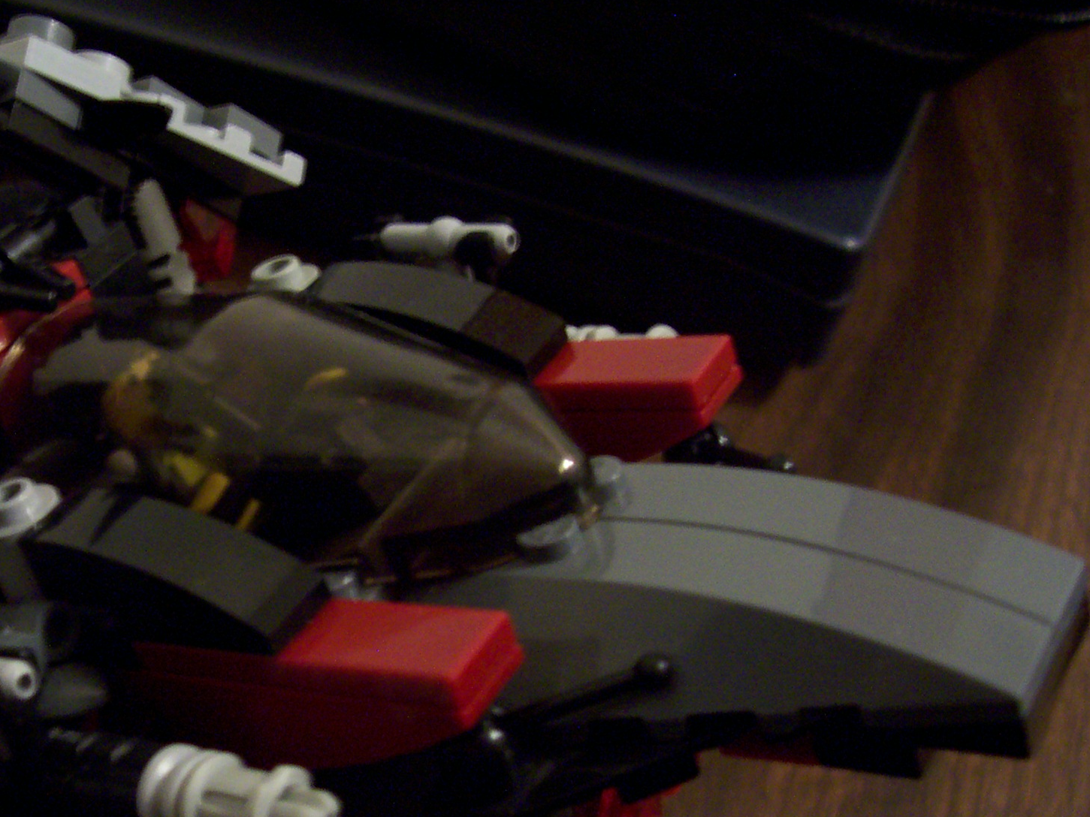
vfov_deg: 26.8
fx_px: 1700
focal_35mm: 54
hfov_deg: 34.6
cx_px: 239
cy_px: 580
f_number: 2.7
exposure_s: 1/8
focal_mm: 5.6
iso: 160
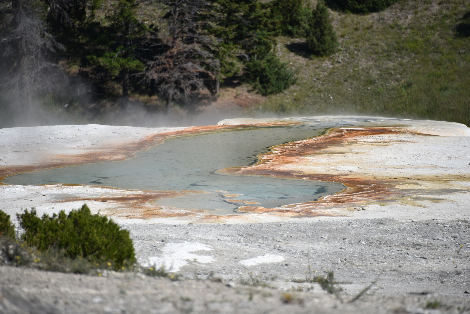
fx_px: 3917
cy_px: 157
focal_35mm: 300
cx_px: 235
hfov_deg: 6.9
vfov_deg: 4.6
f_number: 6.3
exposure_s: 1/640
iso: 100
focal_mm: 300
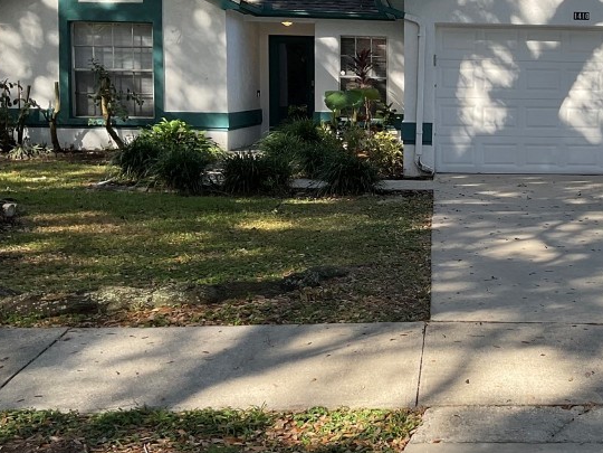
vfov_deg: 26.4
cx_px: 520
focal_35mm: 55
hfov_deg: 33.4
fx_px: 958
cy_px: 161
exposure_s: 1/344
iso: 16
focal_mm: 3
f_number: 1.8
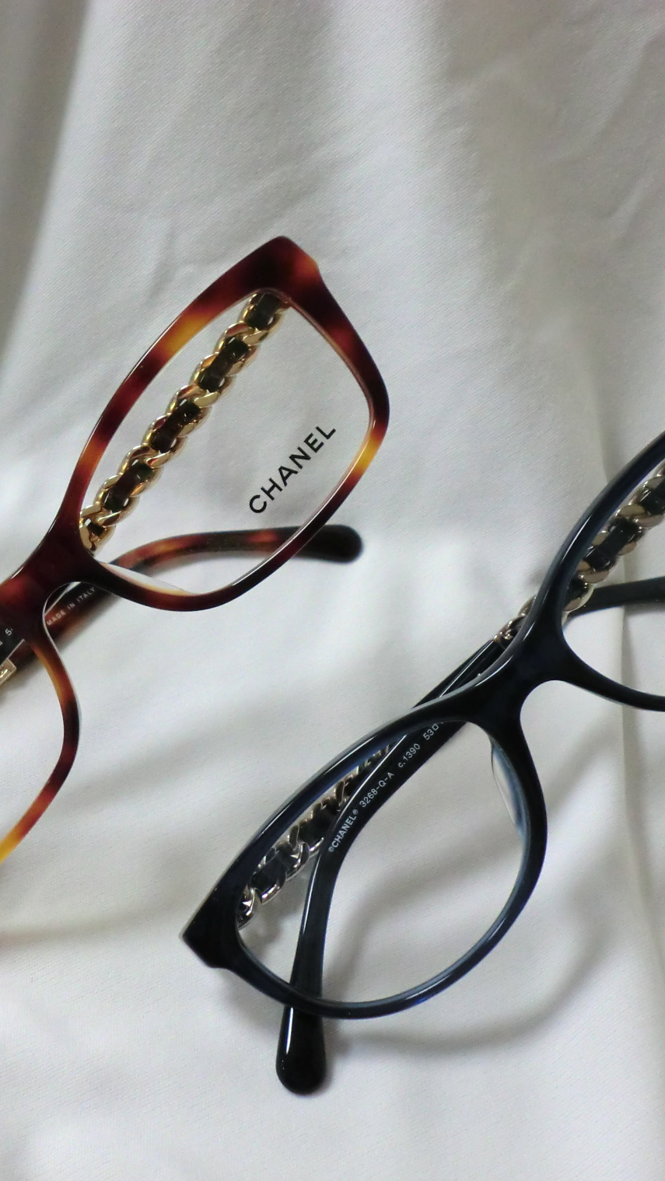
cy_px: 595
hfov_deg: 24.8
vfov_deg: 43.7
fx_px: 1473
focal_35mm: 47
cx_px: 90
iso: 250
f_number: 3.5
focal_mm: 5.8
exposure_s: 1/60
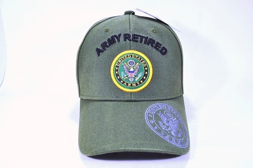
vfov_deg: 39.9
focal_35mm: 33
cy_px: 84
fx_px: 232
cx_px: 126
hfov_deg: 57.3
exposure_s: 1/160
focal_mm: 22
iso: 200
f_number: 6.3
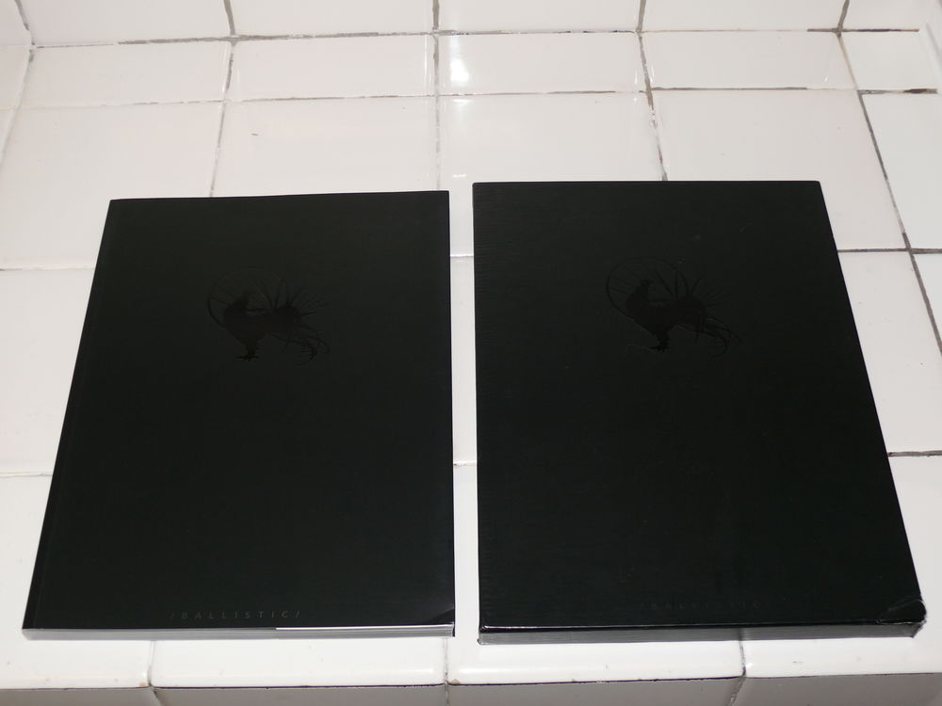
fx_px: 1225
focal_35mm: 45
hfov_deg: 42.1
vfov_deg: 32.2
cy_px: 353
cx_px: 471
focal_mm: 8.9
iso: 100
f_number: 2.8
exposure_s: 1/30
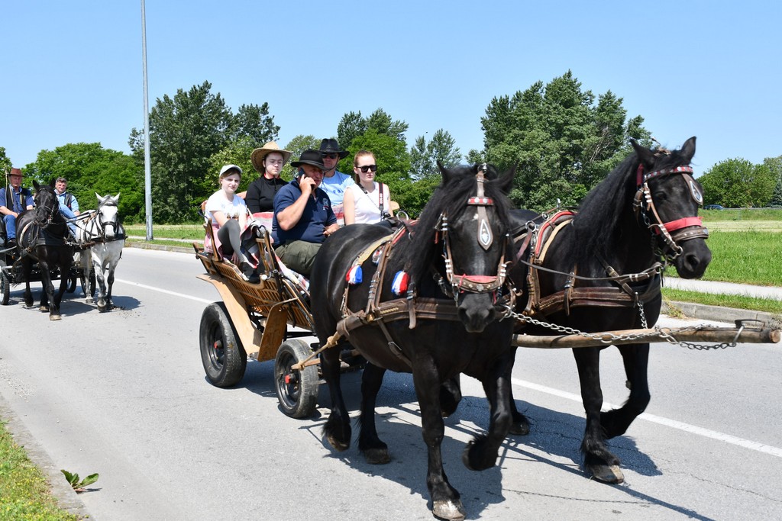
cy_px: 260
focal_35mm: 40
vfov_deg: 33.4
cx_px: 391
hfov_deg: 48.5
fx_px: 869
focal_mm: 27
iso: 110
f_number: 8
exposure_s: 1/250
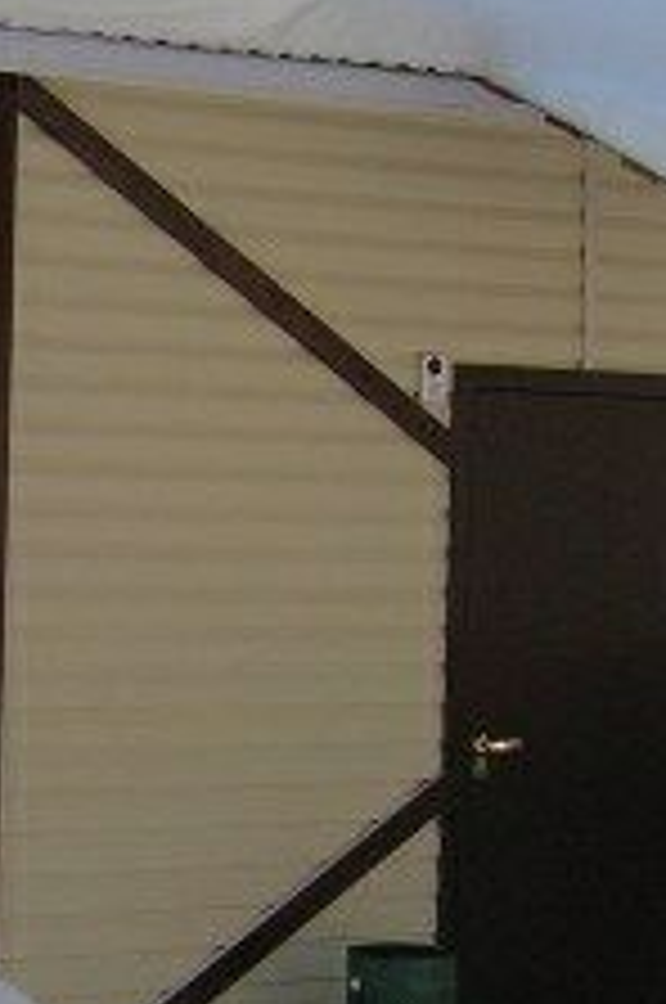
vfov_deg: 16.1
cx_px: -117
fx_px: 3535
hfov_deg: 10.6
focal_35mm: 127
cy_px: 682
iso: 50
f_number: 4.9
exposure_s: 1/192
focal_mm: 5.7
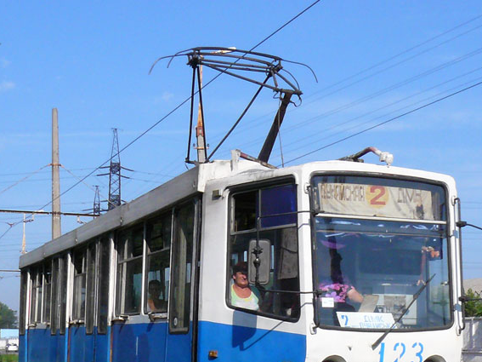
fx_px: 905
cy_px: 300
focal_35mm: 65
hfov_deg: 29.6
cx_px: 318
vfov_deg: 22.2
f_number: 8
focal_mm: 6
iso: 200
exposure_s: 1/400
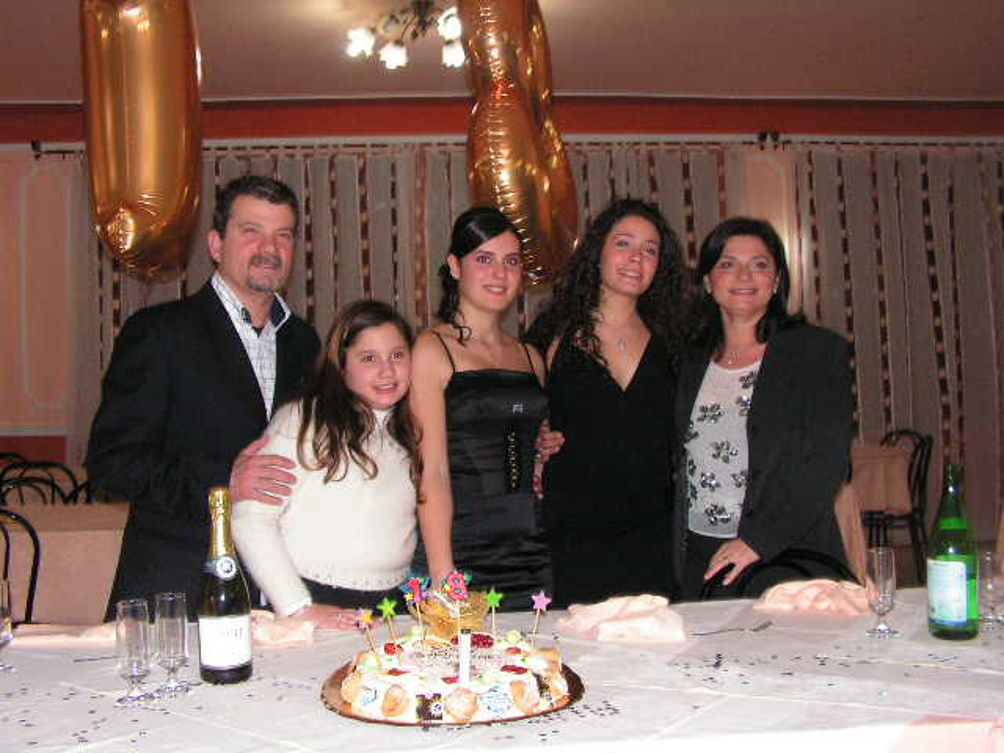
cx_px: 502
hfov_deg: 49.0
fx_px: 1102
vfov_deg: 37.7
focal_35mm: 38
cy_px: 376
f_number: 3.2
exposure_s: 1/40
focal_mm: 6.4
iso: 200
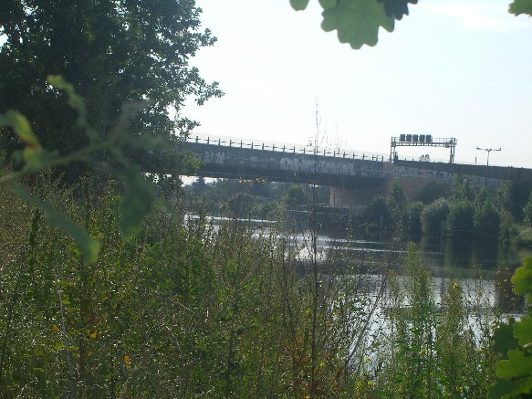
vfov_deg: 15.6
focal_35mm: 95
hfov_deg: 20.7
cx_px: 266
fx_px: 1460
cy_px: 200
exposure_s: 1/125
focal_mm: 19.7
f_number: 13.8
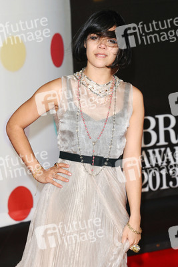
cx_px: 89
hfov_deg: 9.9
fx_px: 1023
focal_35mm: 138
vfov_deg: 14.9
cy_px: 134
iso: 320
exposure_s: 1/200
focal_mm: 92
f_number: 4.5
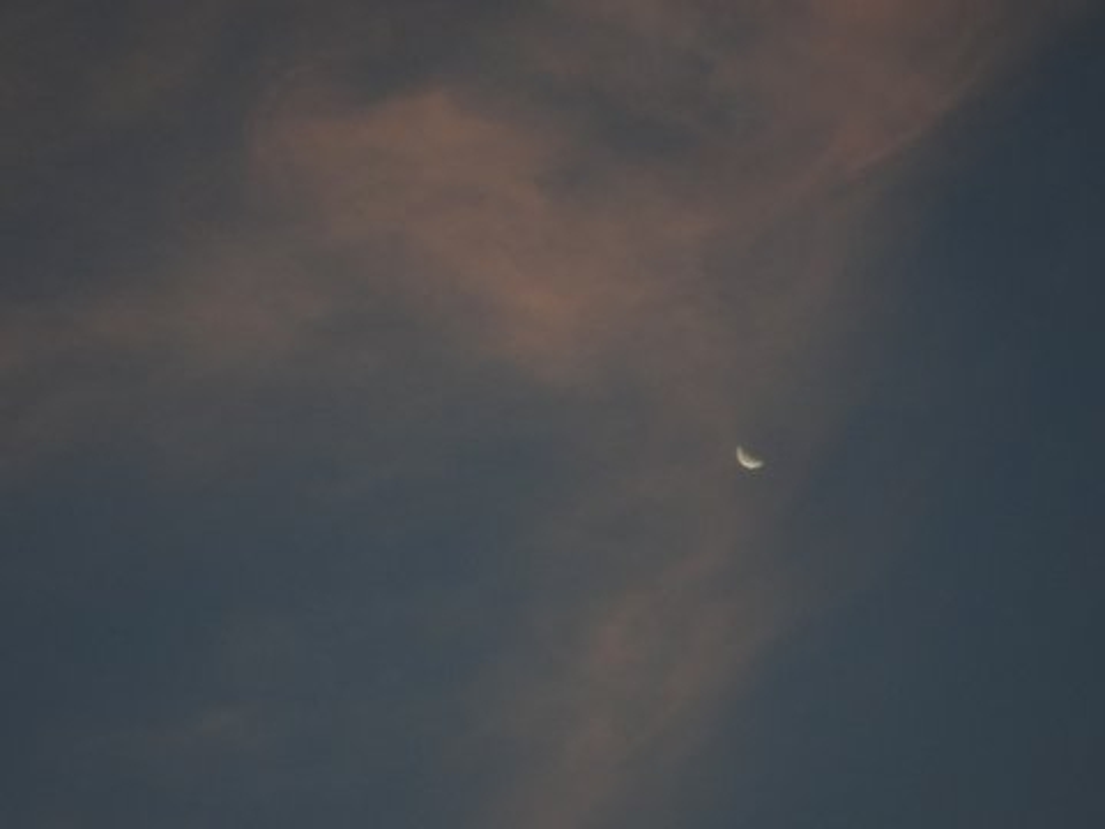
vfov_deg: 14.8
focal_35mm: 100
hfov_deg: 19.6
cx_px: 552
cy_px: 414
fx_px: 3192
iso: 200
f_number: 5
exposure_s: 1/100
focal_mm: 17.01
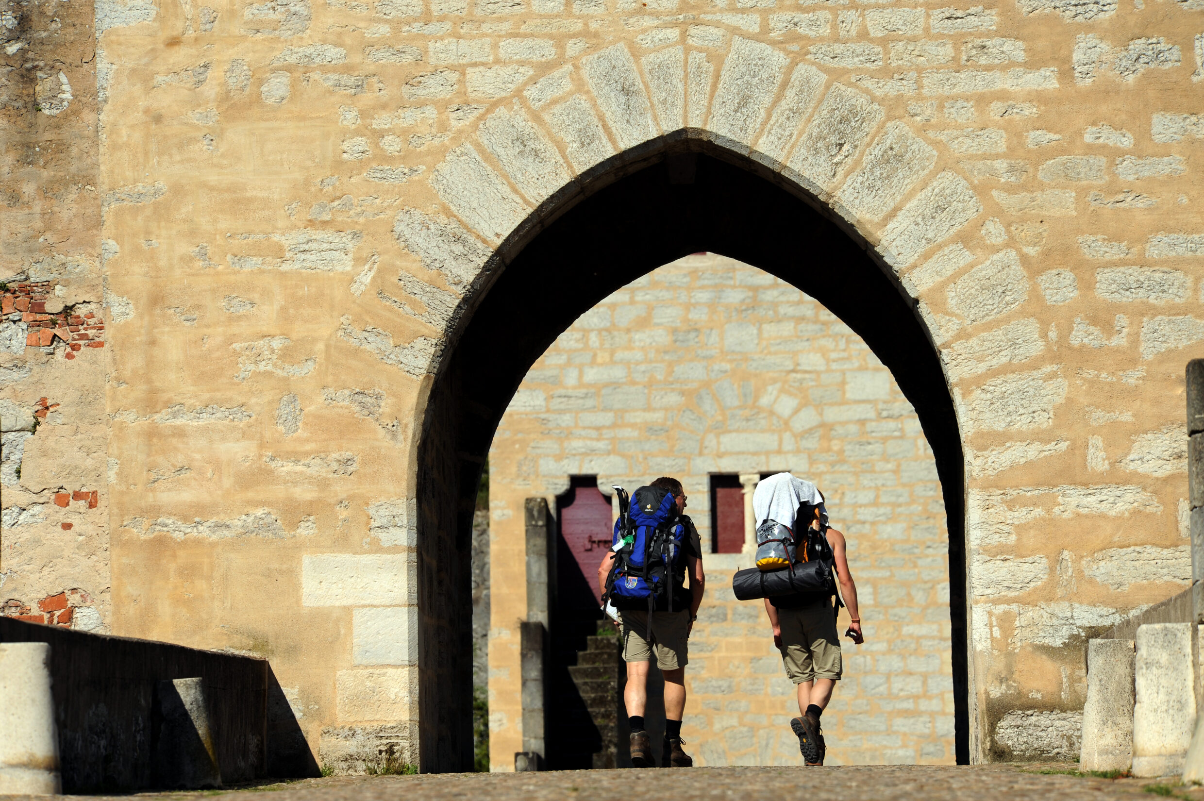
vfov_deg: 5.3
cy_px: 400
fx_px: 8689
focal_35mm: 260
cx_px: 602
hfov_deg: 7.9
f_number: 8
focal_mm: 260
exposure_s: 1/1000
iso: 200
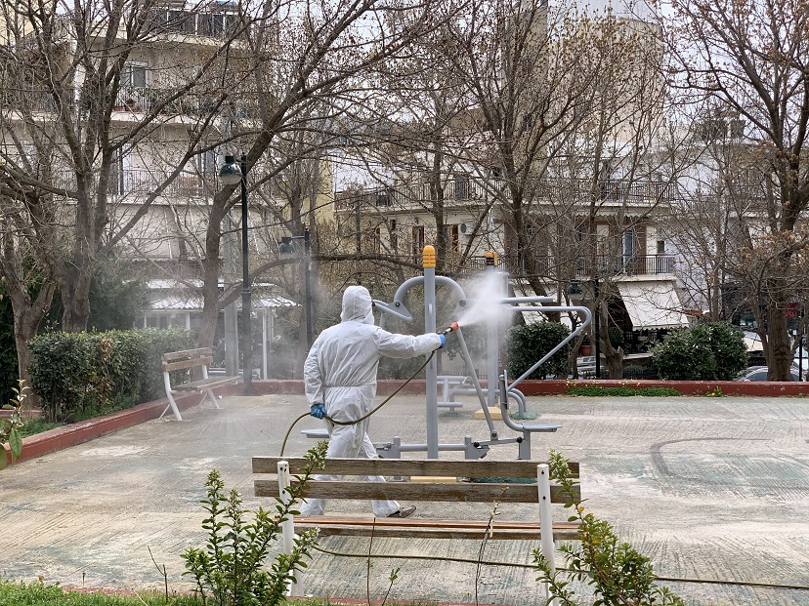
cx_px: 404
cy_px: 303
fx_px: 1215
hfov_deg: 36.8
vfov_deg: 28.0
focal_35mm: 52
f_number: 2.4
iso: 16
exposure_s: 1/558
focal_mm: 6
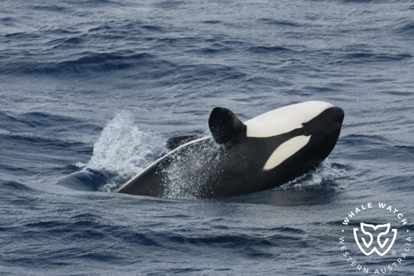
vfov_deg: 5.3
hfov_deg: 7.9
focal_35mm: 260
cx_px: 207
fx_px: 2989
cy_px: 138
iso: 720
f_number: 5.6
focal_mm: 260
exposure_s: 1/8000
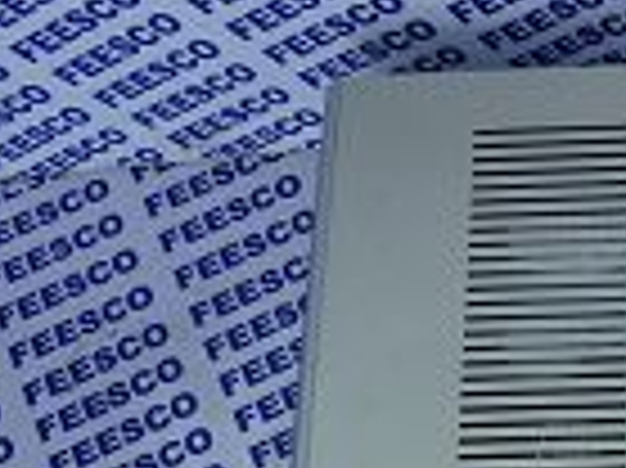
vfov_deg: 20.0
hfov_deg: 25.2
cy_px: 558
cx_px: 761
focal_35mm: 69
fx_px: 1247
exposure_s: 1/13
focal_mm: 4.3
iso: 200
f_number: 3.3
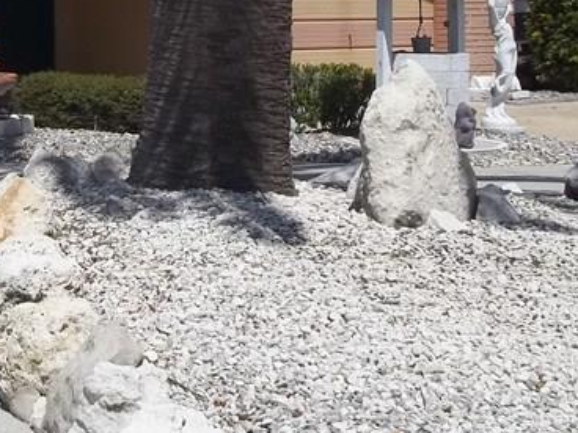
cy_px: -11
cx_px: 6
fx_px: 1486
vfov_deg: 16.2
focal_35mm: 89
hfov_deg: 21.3
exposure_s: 1/320
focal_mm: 5.7
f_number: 8.8
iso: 64
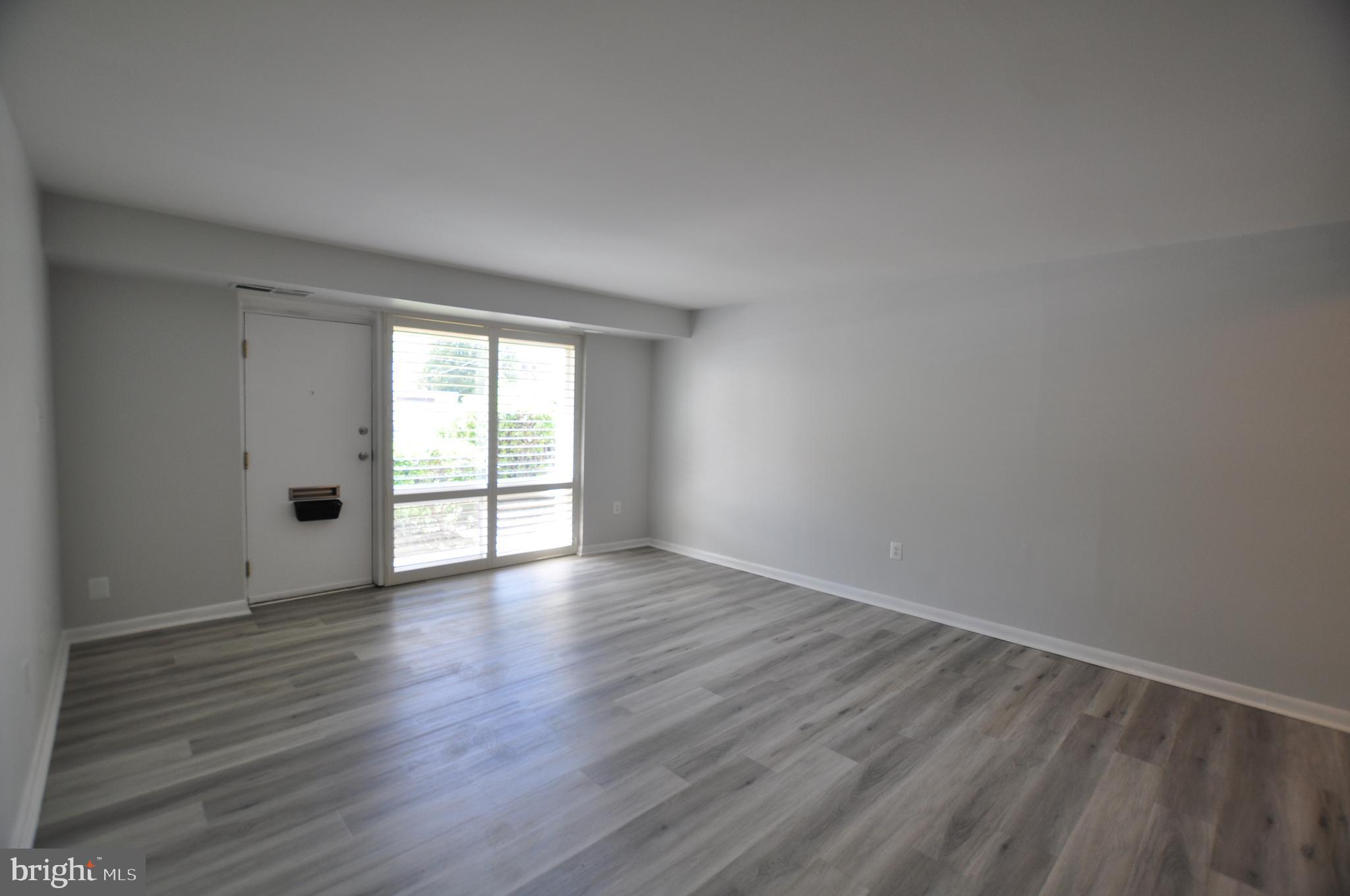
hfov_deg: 100.5
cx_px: 675
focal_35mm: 15
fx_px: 562
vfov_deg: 77.2
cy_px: 448
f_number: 3.5
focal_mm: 10
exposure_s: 1/50
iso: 200
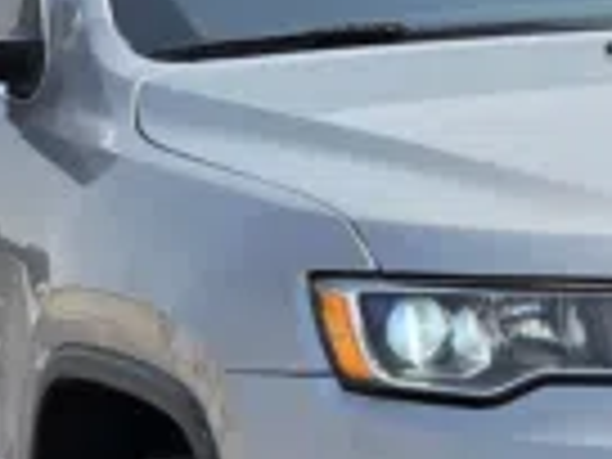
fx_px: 5728
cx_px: 693
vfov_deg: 4.6
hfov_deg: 6.1
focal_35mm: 324
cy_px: 234
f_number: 2.4
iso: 50
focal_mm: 7.9
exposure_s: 1/2111
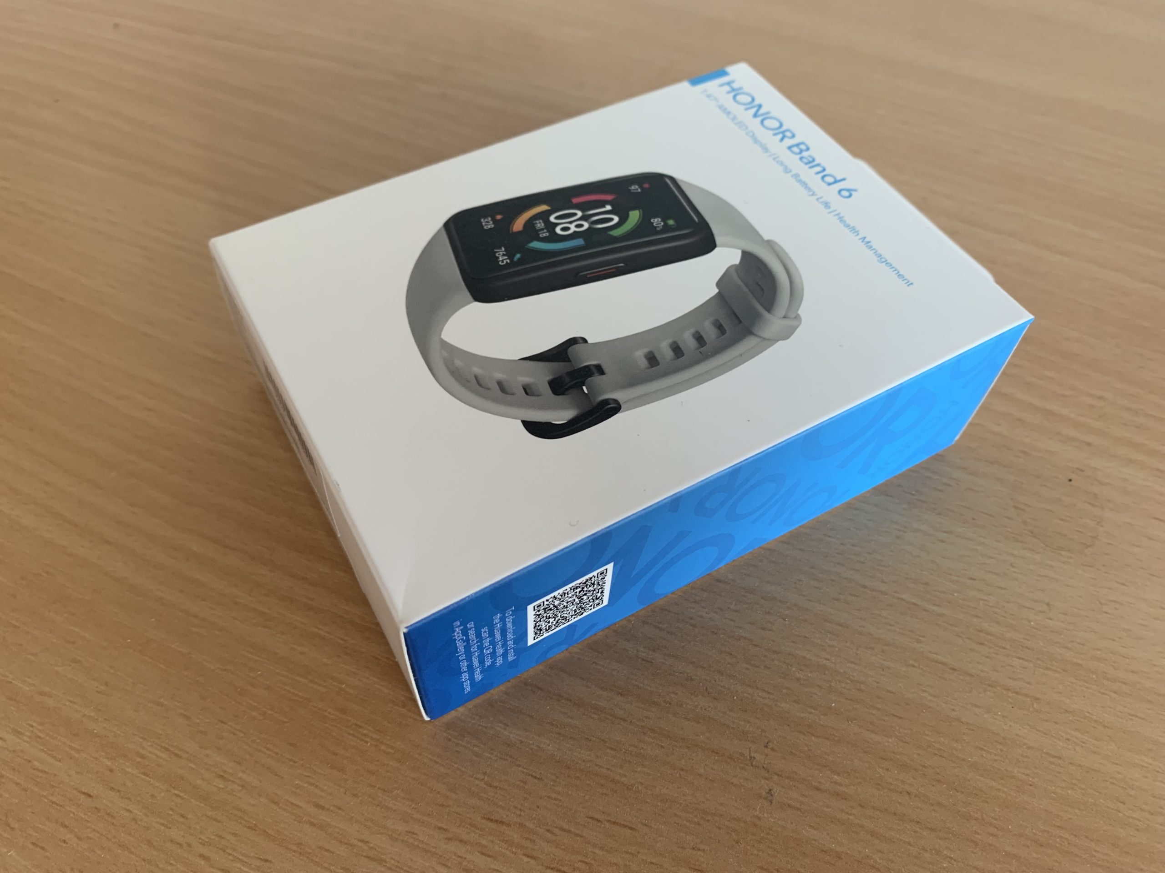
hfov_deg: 67.3
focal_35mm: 26
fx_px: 875
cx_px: 582
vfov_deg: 53.1
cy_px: 436
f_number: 1.8
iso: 100
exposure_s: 1/60
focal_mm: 4.25
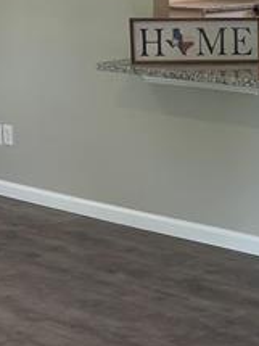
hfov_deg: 15.2
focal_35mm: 93
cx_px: 328
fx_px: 929
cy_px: 108
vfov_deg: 21.0
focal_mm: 5.1
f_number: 1.6
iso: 80
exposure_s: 1/120
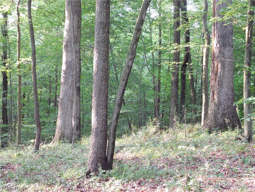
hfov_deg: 29.4
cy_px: 96
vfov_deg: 22.3
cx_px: 128
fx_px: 486
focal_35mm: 66
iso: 400
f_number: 4.2
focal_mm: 11.7
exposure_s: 1/20
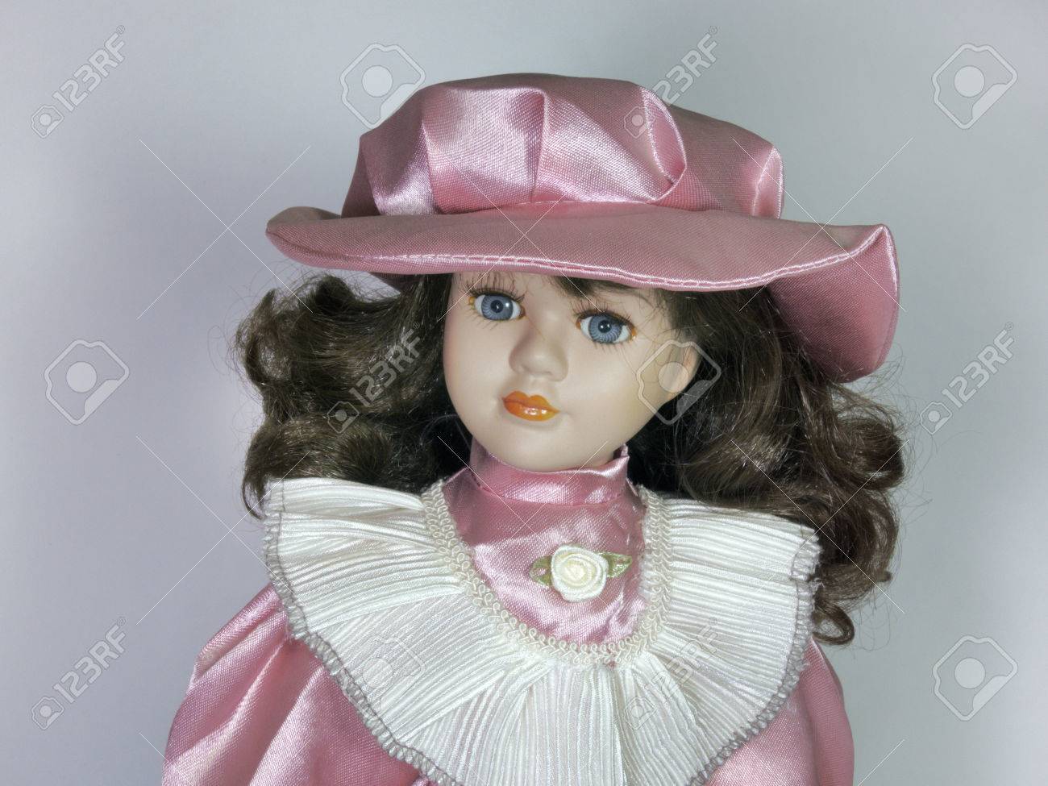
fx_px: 1877
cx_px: 524
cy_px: 393
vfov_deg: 23.7
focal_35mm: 62
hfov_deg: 31.2
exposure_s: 1.3
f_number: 7.1
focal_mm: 11.2
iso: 125
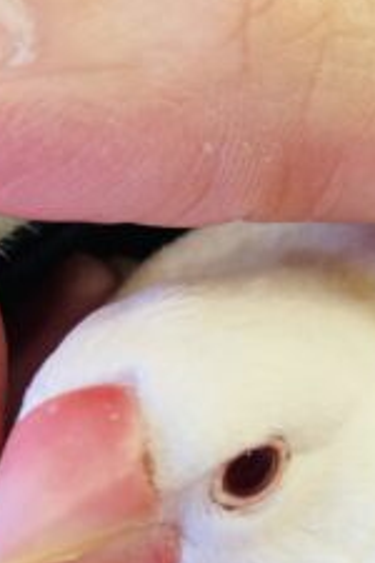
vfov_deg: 23.3
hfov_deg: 16.0
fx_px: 1297
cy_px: 583
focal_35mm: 83
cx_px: 402
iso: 80
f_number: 1.8
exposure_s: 1/50
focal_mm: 3.99
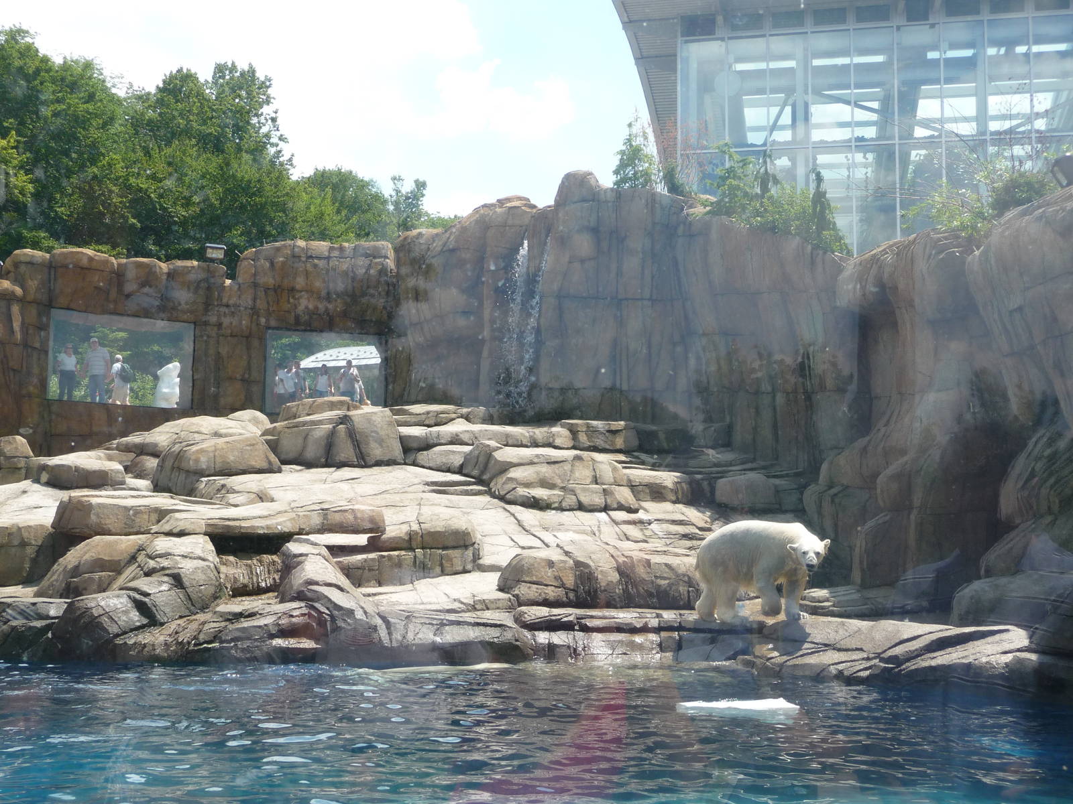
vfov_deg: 33.6
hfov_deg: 43.9
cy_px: 402
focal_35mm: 43
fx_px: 1333
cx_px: 536
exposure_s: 1/400
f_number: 4
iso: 100
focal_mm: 7.1
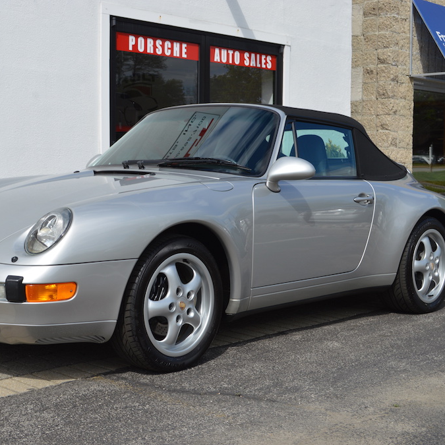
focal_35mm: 58
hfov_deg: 29.4
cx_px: 156
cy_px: 224
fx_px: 844
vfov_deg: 29.6
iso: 100
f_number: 8
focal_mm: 30
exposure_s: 1/250
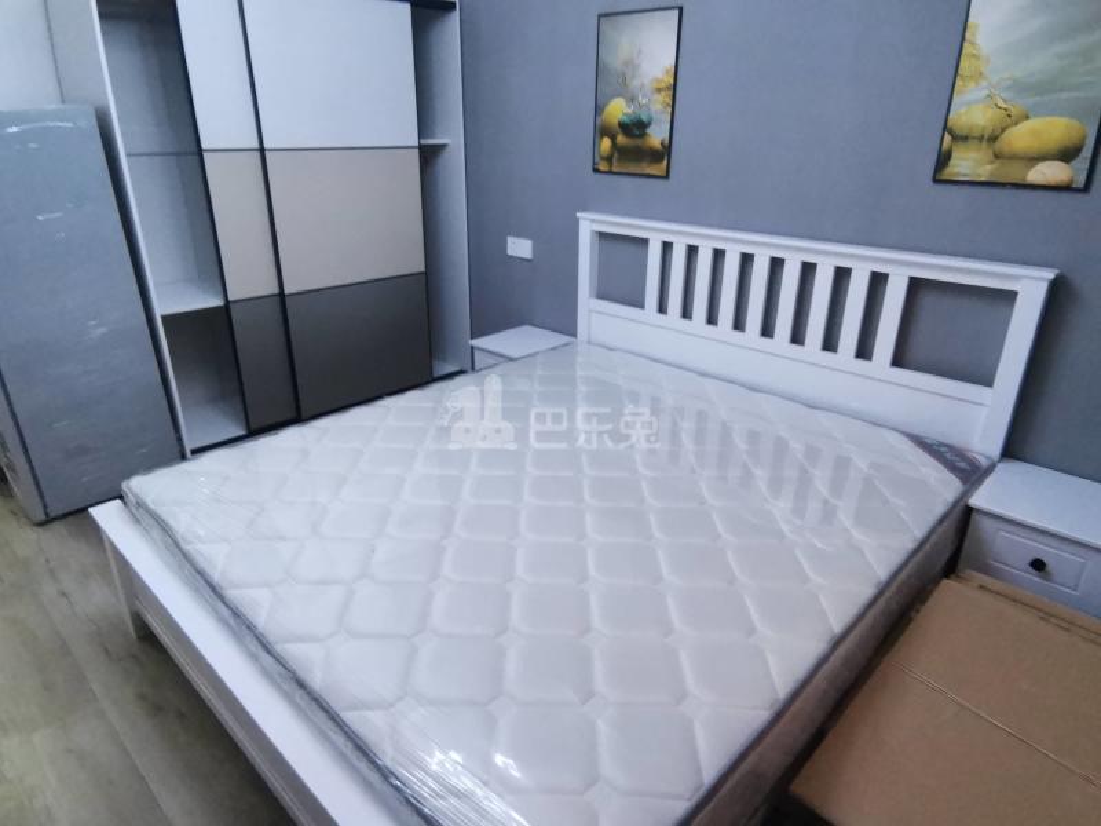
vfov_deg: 63.4
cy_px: 413
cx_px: 550
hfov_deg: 79.0
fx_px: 668
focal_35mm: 21
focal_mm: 2.26
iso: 500
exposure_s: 1/25
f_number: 2.2
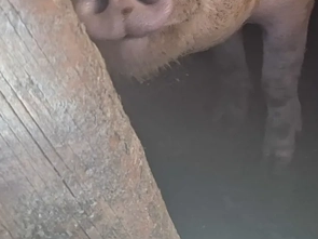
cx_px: 484
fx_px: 716
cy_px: -68
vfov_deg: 17.7
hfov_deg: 21.0
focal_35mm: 78
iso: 80
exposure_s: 1/50
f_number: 1.8
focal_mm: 5.54
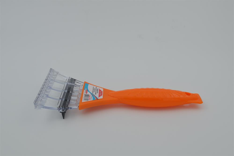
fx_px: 292
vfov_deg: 29.8
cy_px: 78
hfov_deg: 43.6
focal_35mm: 45
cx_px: 117
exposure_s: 1/100
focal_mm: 30
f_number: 6.3
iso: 100
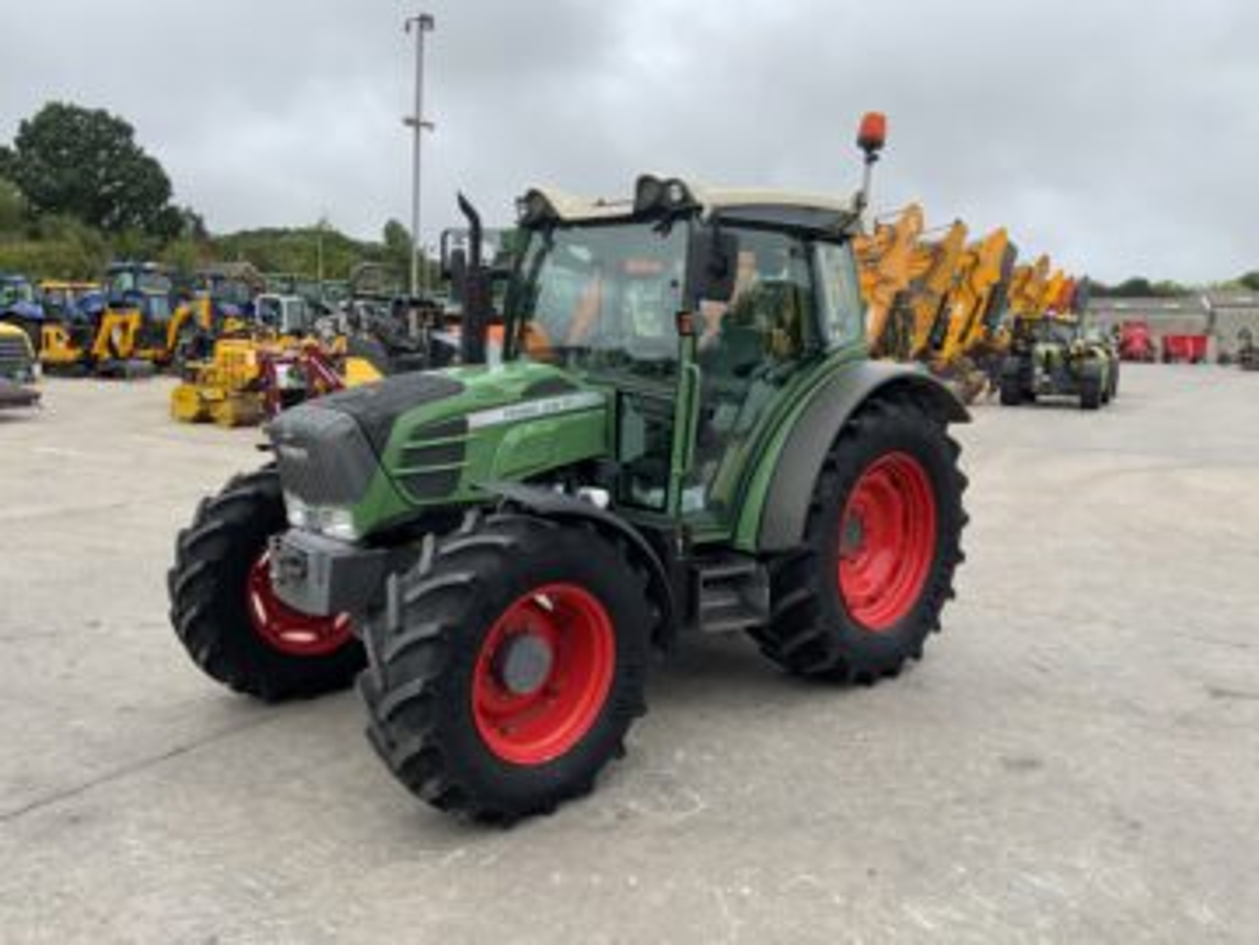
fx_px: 1055
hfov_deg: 61.7
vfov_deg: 48.2
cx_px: 630
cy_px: 472
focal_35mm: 29
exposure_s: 1/1055
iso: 16
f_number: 1.8
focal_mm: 3
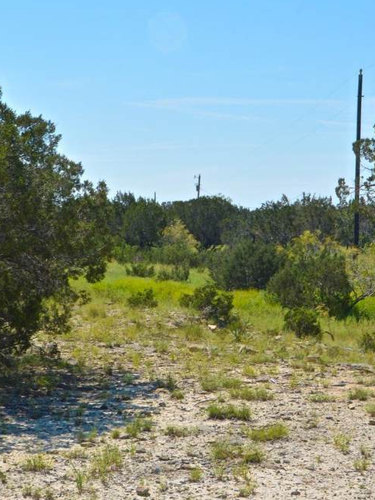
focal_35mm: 68
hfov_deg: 21.6
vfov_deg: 28.5
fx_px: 983
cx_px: 230
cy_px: 213
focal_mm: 24
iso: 200
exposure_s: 1/60
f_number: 16
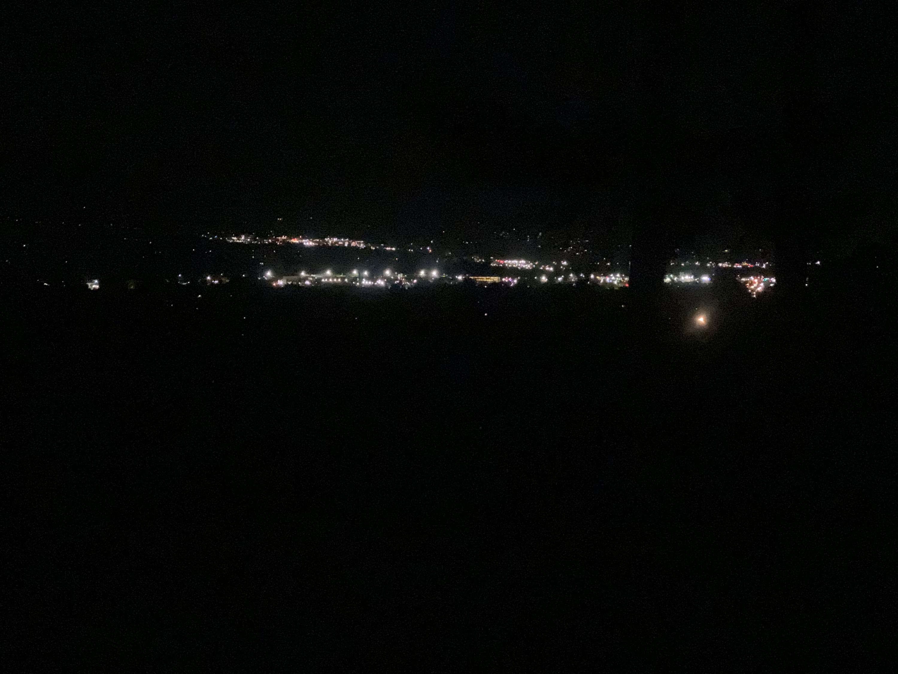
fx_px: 1349
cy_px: 337
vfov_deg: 28.0
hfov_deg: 36.8
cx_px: 449
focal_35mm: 52
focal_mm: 6
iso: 4000
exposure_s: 1/30
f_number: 2
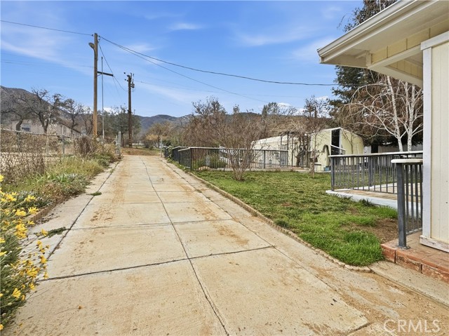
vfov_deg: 85.6
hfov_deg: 102.1
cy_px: 168
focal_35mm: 14
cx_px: 224
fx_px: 181
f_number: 2.2
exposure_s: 1/309
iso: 40
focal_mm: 2.2
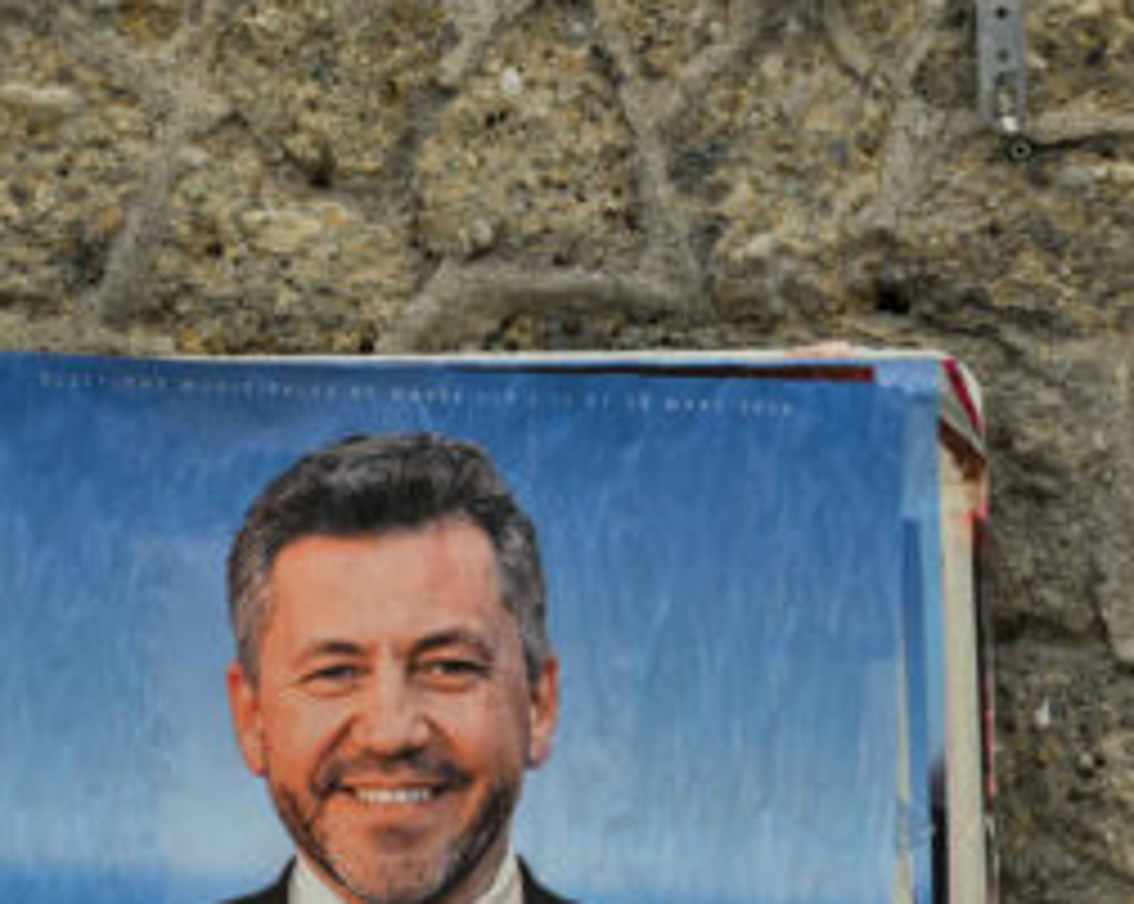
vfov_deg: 14.8
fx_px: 3419
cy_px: 926
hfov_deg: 18.5
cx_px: 99
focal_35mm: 102
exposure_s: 1/125
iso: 50
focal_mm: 38
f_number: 4
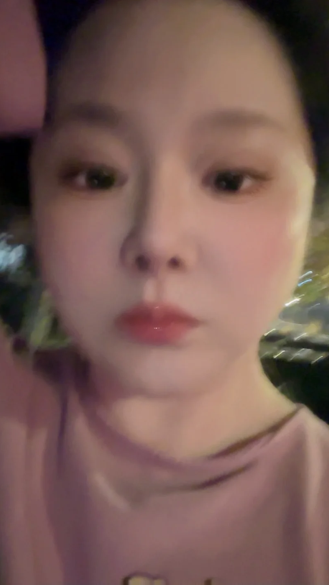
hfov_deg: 35.5
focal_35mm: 33
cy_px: 291
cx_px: 193
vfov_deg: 59.5
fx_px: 512
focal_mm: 2.69
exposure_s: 1/16
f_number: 1.9
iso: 2000
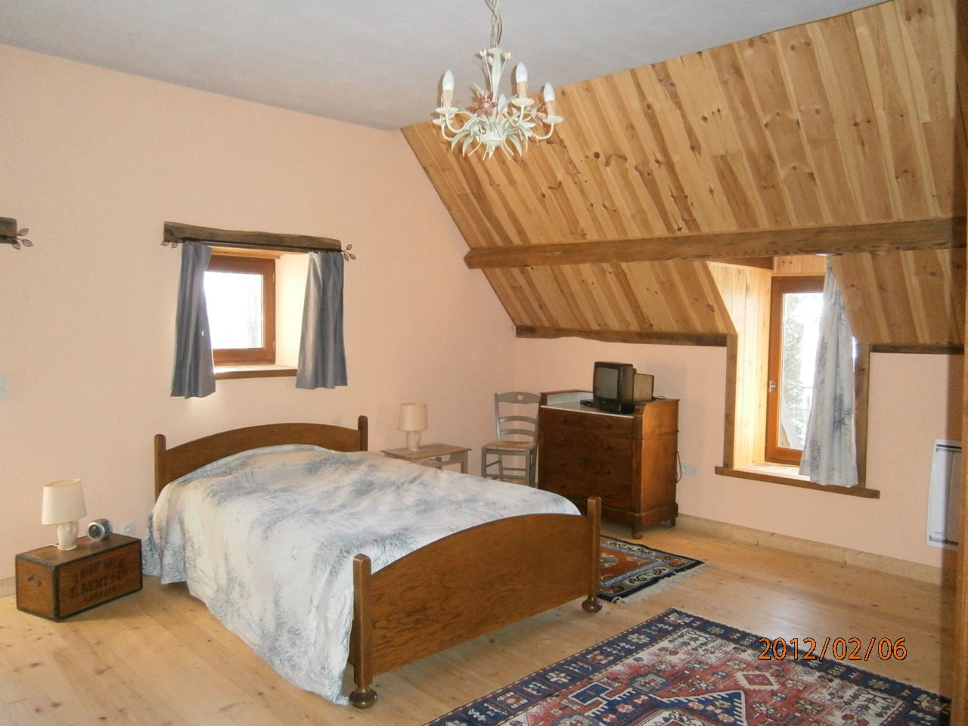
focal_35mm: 26
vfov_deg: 53.1
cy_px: 363
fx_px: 727
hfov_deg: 67.3
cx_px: 484
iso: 400
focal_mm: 4.7
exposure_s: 1/250
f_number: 2.8
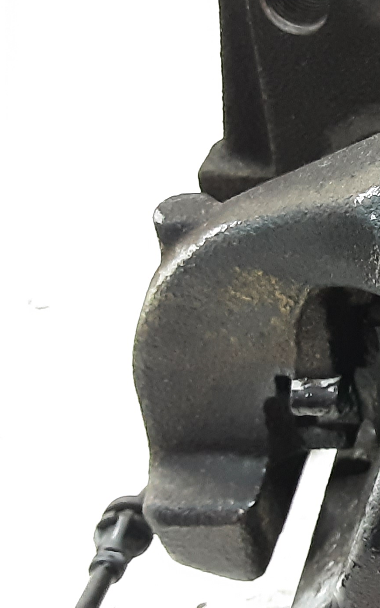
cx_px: 699
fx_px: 1110
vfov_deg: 30.6
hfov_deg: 16.2
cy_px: 298
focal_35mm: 67
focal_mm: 2.91
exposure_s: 1/25
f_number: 1.9
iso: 320
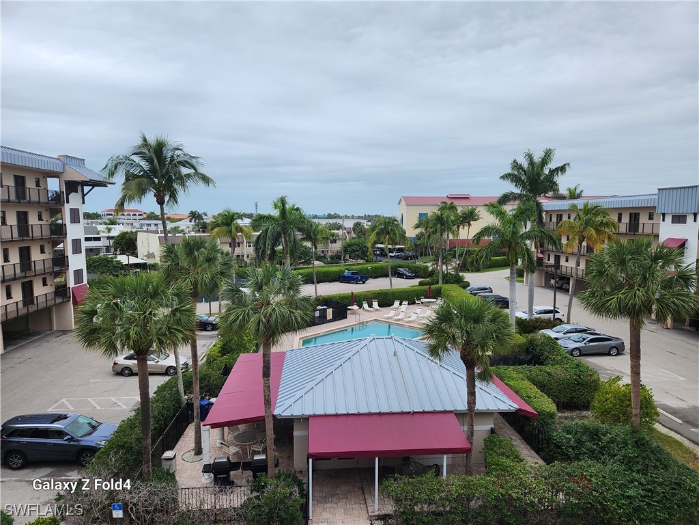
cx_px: 350
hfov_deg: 73.9
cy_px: 262
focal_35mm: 23
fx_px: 464
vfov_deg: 58.9
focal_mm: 5.4
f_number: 1.8
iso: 20
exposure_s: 1/976
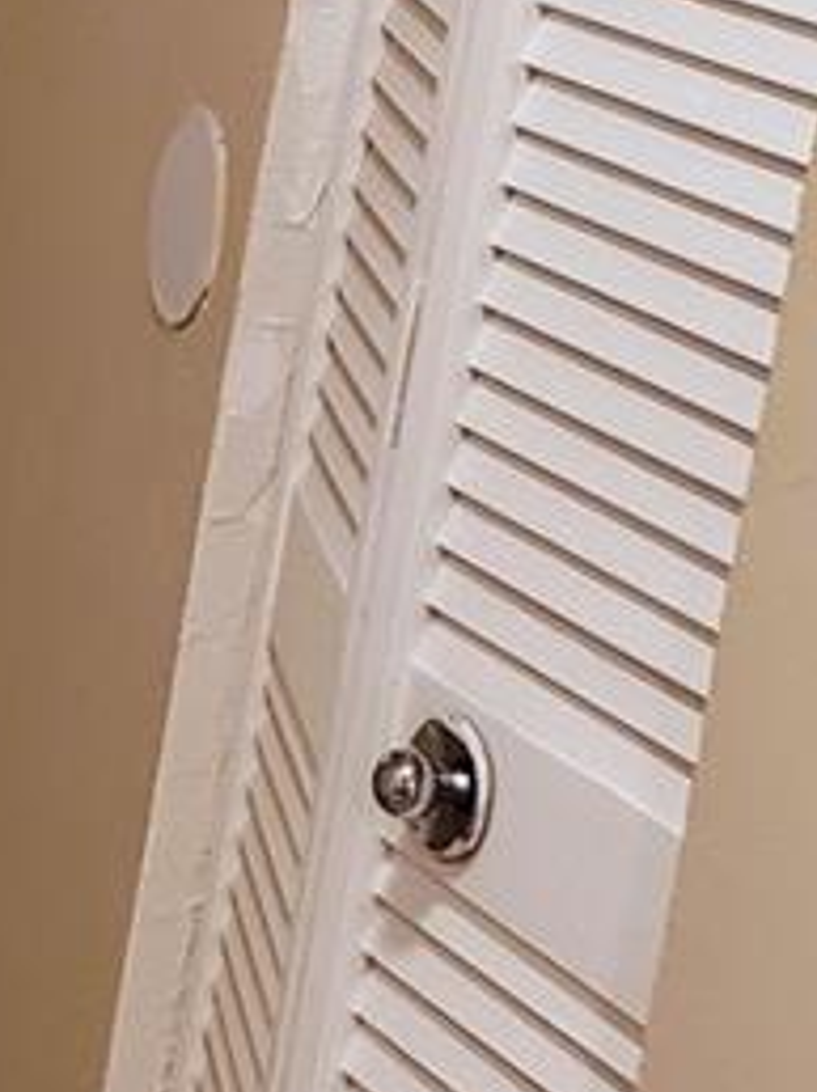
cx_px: 152
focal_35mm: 121
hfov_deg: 12.2
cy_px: 42
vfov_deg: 16.0
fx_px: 3814
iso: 250
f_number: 1.5
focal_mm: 4.3
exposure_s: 1/60
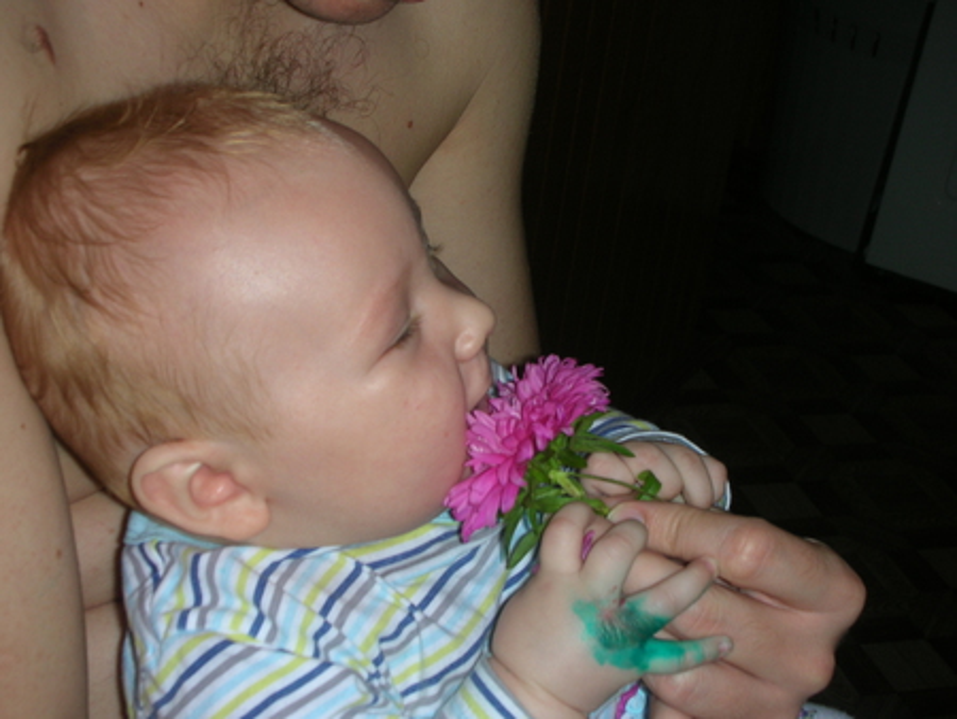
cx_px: 478
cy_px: 360
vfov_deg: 24.0
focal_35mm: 61
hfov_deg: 31.7
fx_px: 1687
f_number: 4
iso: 50
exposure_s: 1/120
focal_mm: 10.1
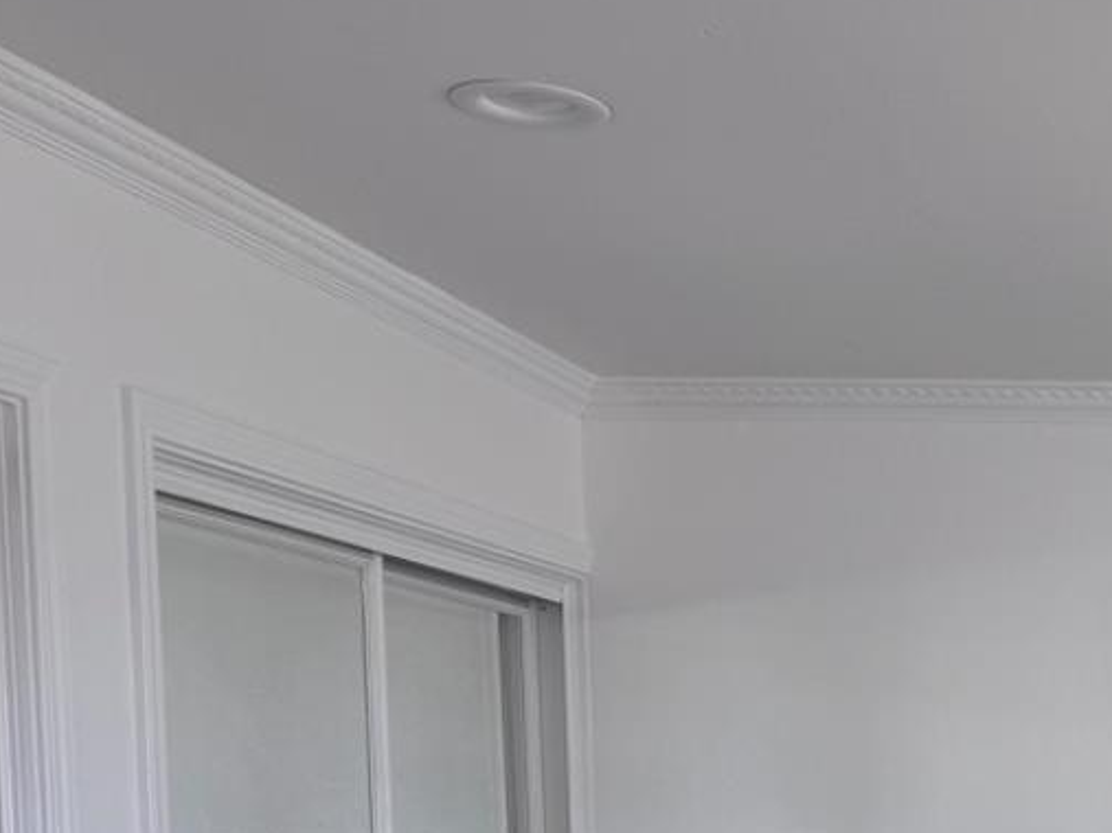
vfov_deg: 19.3
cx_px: 1559
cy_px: 1060
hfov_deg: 23.3
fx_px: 2280
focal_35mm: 71
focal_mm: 6.76
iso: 100
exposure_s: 1/121
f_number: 1.78
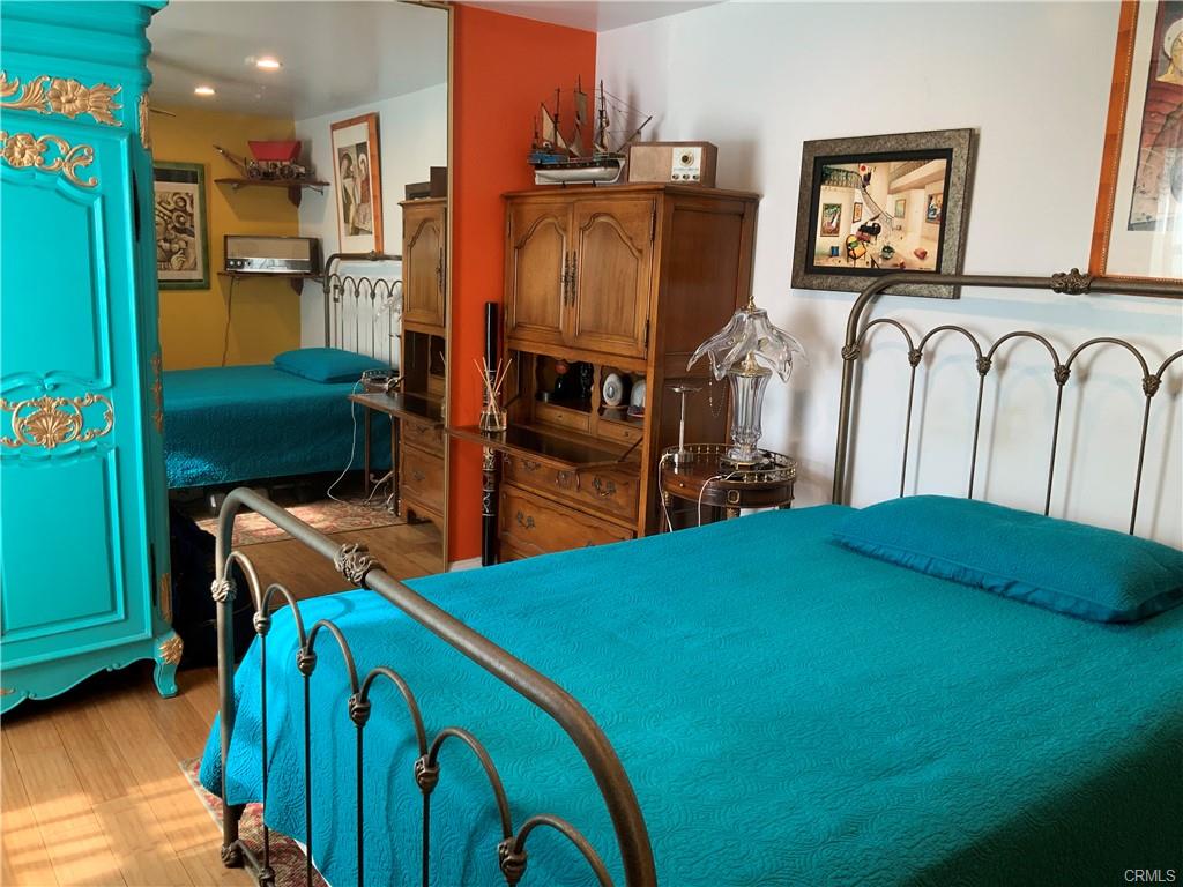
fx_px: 991
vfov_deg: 48.2
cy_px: 444
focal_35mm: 29
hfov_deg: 61.7
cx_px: 592
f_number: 1.8
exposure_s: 1/60
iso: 80
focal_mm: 3
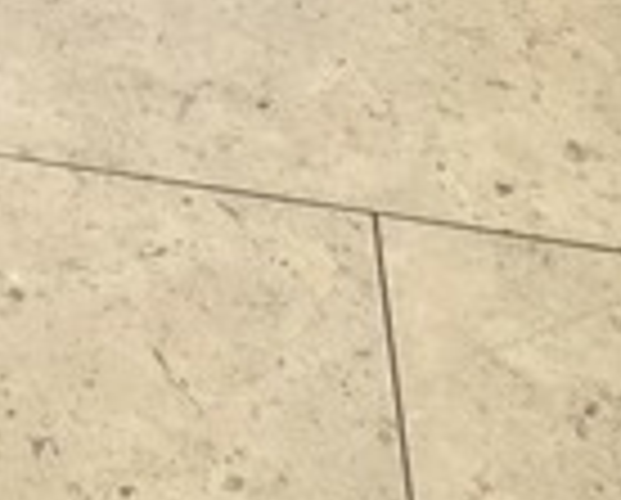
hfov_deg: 11.1
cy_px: -959
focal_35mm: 166
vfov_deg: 8.1
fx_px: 3057
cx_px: -364
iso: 125
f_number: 1.8
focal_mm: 5.4
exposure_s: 1/120
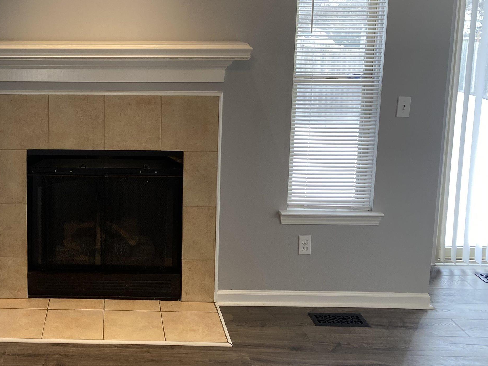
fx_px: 606
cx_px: 87
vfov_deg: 33.1
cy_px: 100
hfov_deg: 41.6
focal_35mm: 43
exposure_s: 1/120
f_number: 1.8
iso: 100
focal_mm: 4.25
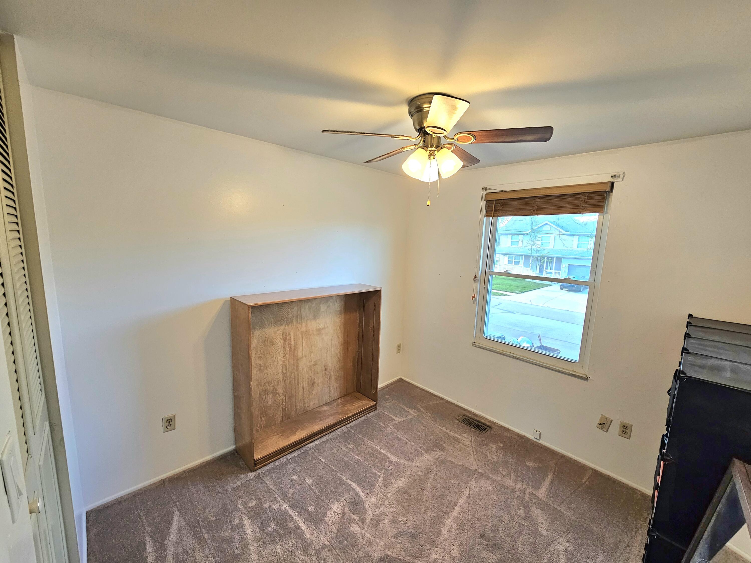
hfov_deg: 106.2
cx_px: 376
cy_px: 282
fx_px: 282
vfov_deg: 89.9
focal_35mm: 13
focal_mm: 2.2
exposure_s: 1/60.2
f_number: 2.2
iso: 100
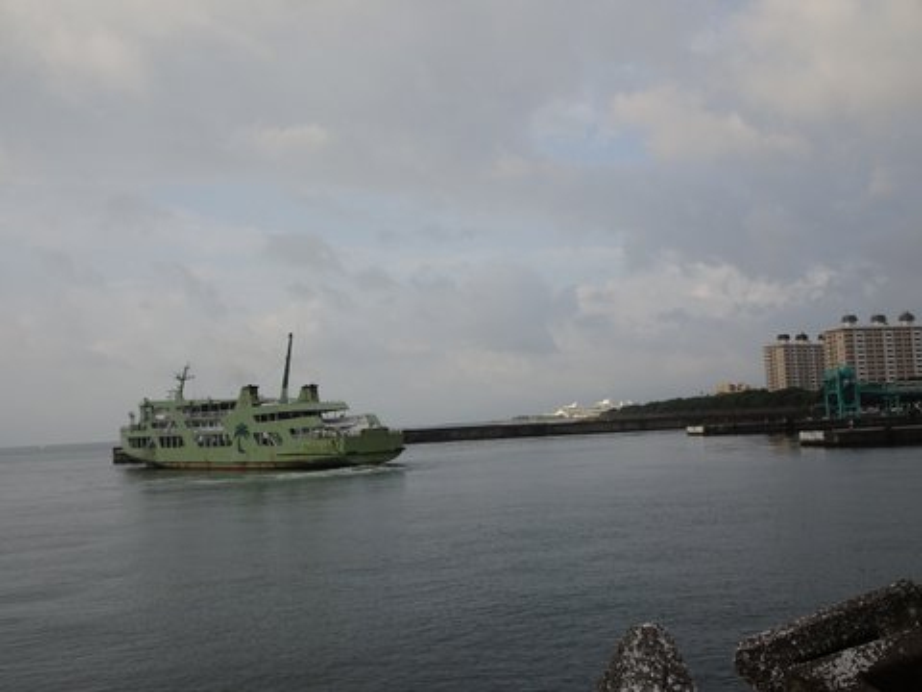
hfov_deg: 52.6
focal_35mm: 35
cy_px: 346
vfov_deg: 40.7
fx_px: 932
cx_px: 461
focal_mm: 5.98
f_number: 4
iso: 80
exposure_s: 1/500
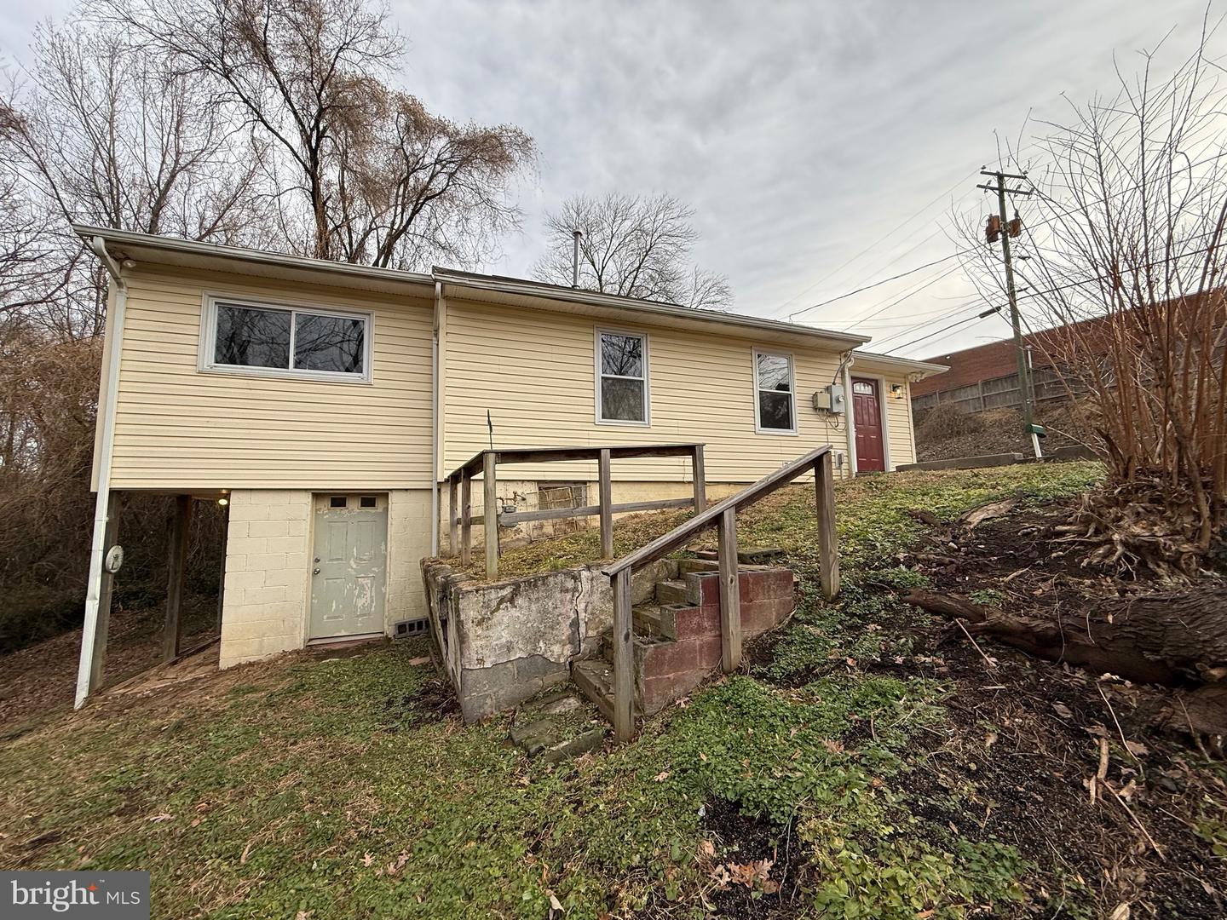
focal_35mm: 14
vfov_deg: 85.7
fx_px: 496
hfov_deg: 102.1
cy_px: 460
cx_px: 614
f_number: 2.2
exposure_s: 1/574
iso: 64
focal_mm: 2.22
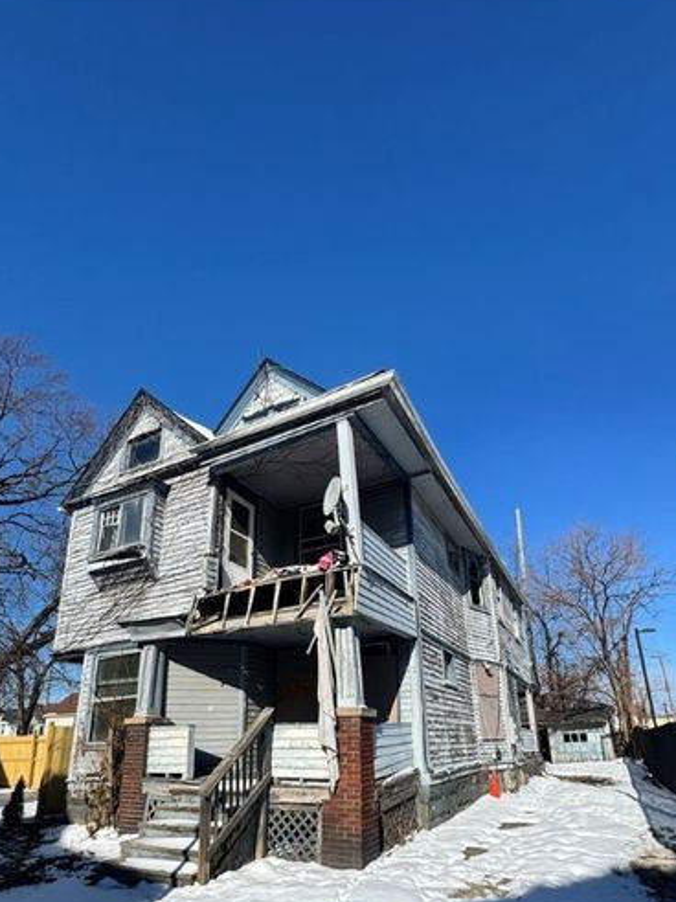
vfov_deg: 81.9
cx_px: 342
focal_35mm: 19
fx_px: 495
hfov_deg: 68.7
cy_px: 600
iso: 50
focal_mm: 2.22
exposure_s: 1/2874
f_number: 2.2
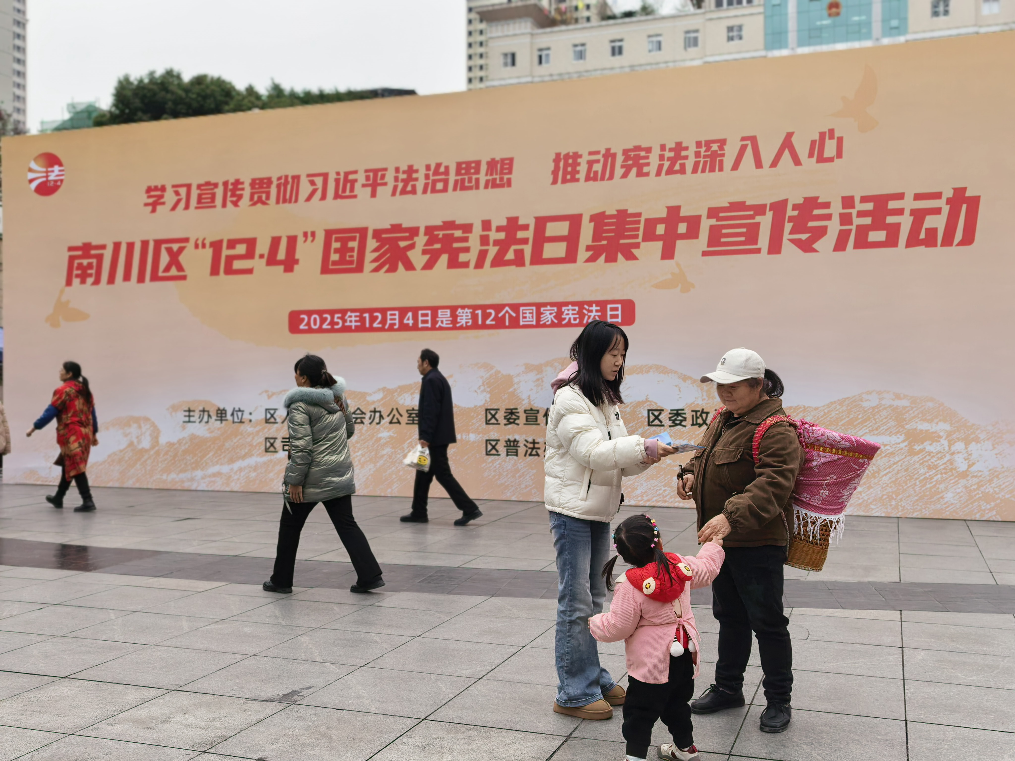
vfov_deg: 41.8
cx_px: 508
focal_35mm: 34
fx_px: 997
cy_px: 380
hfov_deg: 54.0
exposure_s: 1/1361
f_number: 2
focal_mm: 8.5
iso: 160
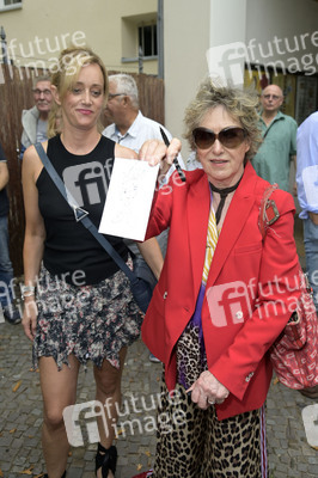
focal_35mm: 30
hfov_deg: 43.5
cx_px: 159
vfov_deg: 62.0
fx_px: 398
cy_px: 239
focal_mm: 30
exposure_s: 1/200
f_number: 4.5
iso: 500
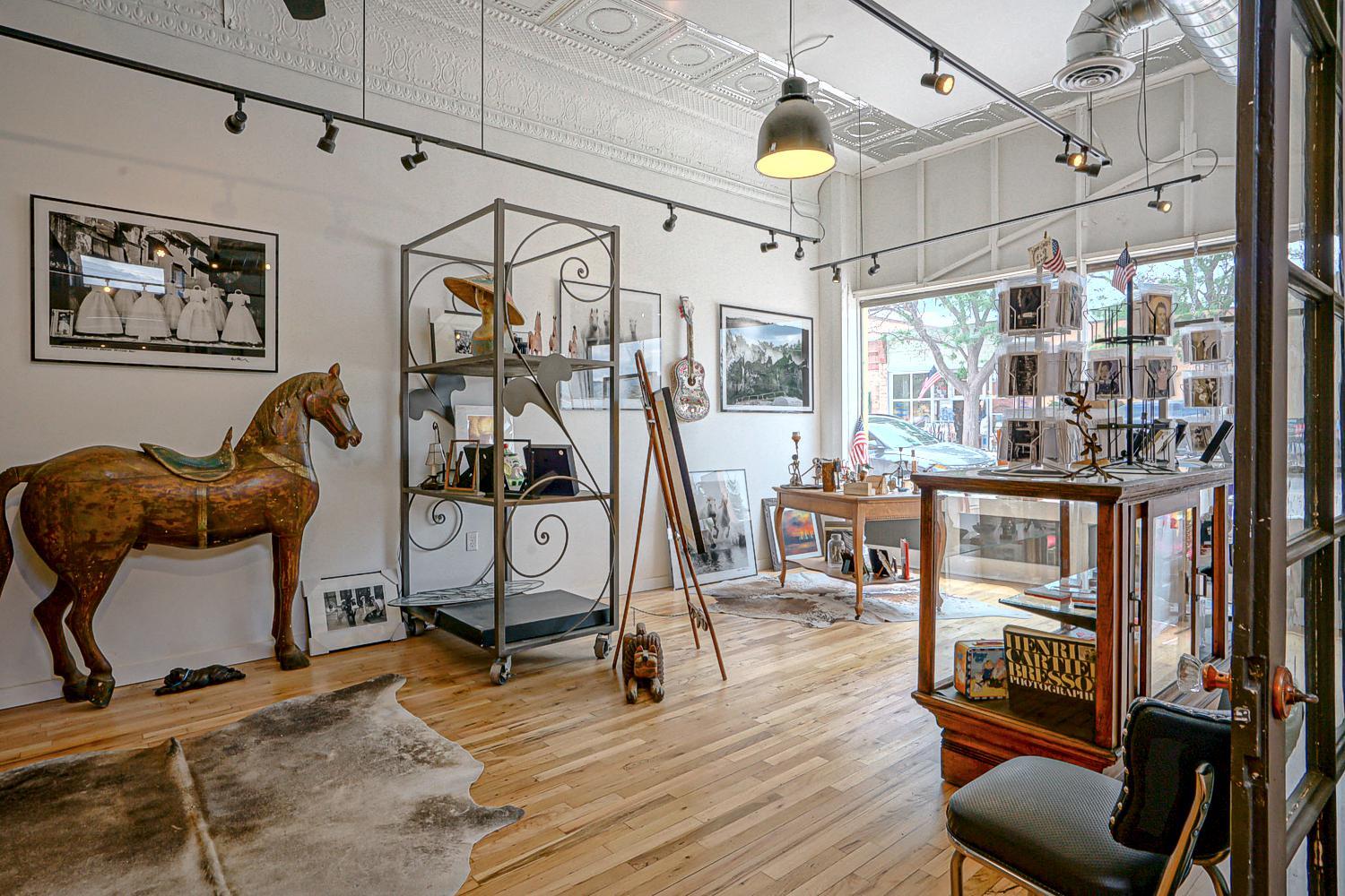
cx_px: 672
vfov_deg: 67.4
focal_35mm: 18
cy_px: 448
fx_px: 672
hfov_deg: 90.0
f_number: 11
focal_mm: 18
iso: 400
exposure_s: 1/30
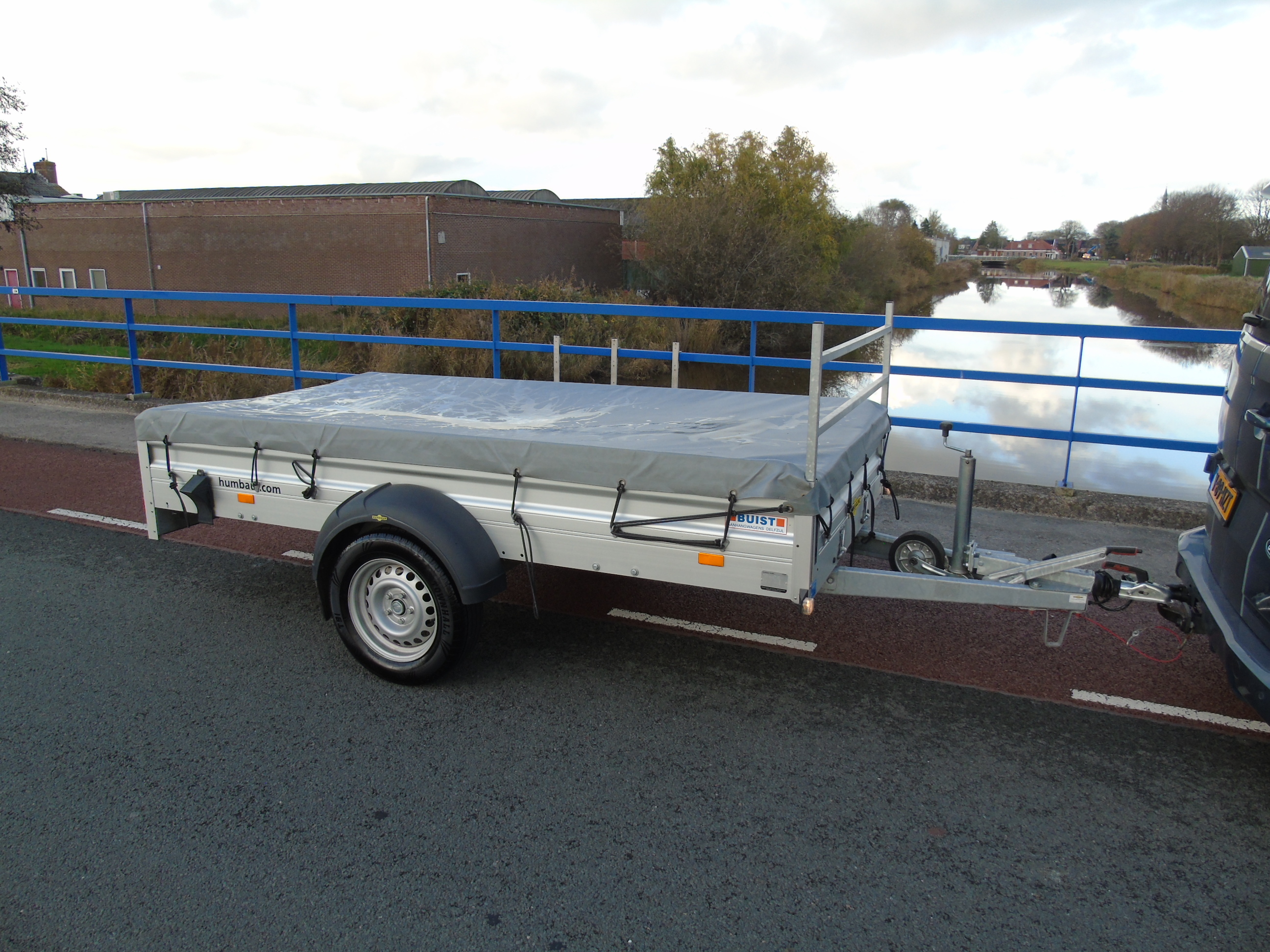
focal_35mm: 25
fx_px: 917
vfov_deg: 54.9
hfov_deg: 69.4
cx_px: 635
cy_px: 476
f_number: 3.4
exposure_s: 1/160
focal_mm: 4.4
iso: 80
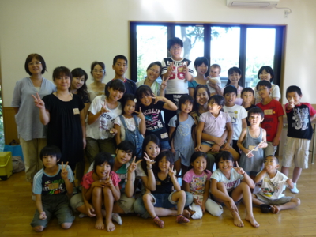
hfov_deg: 55.4
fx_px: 301
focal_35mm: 33
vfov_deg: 42.9
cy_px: 118
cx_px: 158
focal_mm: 5.5
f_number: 2.8
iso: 100
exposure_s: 1/30
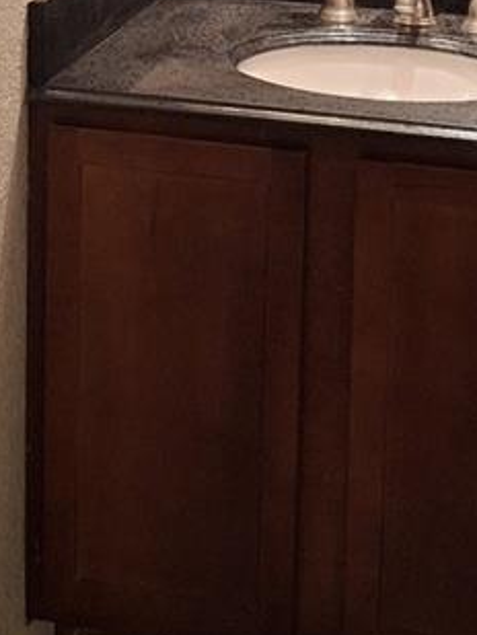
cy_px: -109
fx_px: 1781
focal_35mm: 97
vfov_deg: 19.2
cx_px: 193
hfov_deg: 15.2
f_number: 1.8
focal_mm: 4.69
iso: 320
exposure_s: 1/60
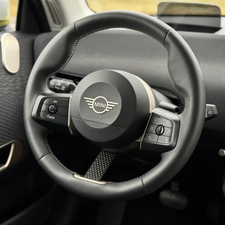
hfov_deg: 30.0
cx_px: 116
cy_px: 113
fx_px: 419
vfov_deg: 30.0
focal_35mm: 57
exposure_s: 1/200
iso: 64
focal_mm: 6.76
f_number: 1.78
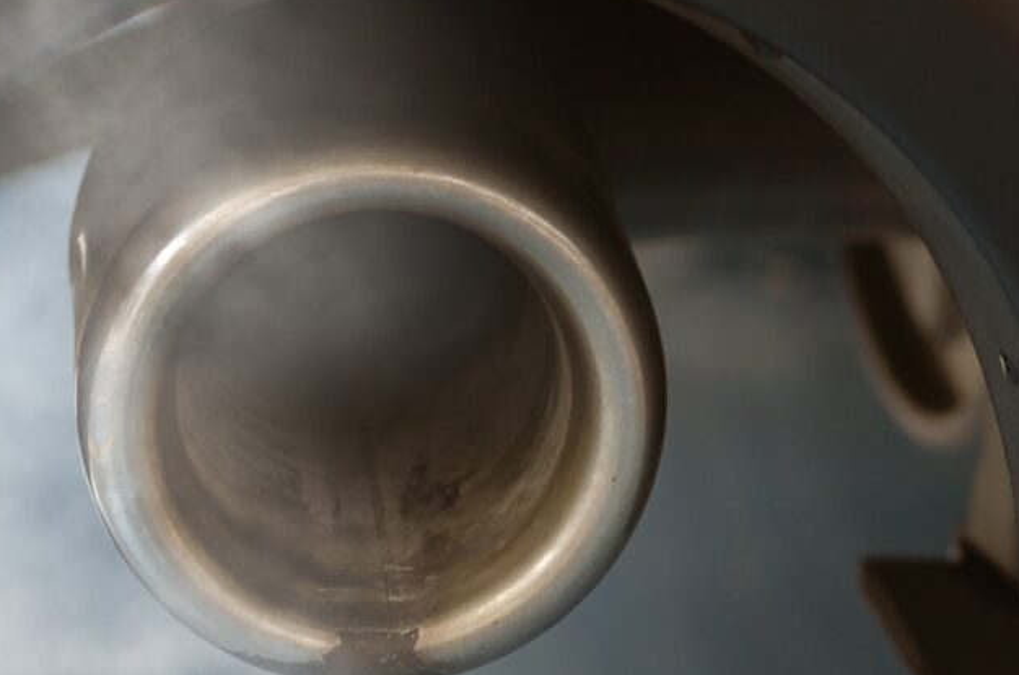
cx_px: 426
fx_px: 4849
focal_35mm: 172
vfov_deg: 8.0
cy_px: 182
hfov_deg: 12.0
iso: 720
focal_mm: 35
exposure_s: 1/60
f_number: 4
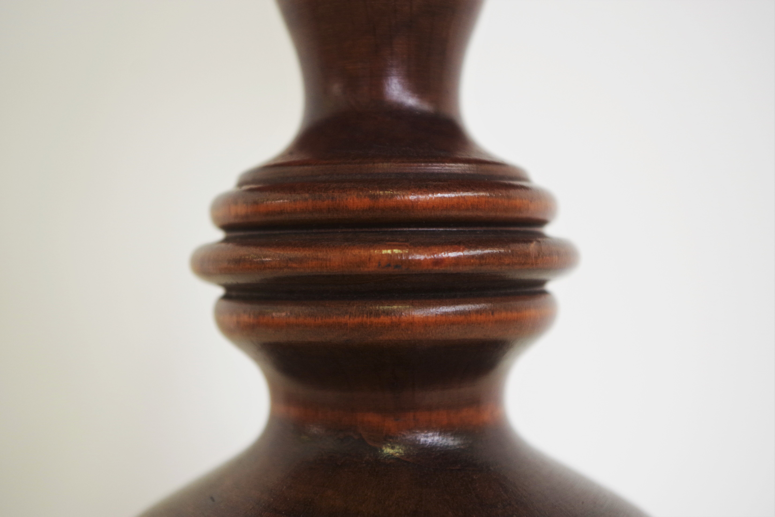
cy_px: 258
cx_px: 388
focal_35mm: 46
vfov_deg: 29.2
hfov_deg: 42.7
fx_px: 990
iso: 400
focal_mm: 30.63
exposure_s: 1/60
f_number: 4
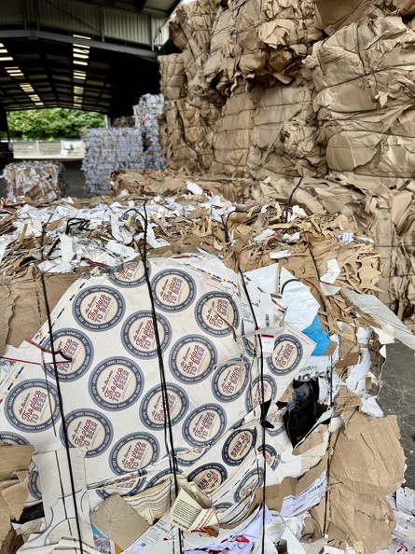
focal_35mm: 24
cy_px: 277
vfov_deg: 71.6
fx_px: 384
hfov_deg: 56.8
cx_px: 208
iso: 80
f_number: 1.78
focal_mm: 6.76
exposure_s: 1/518
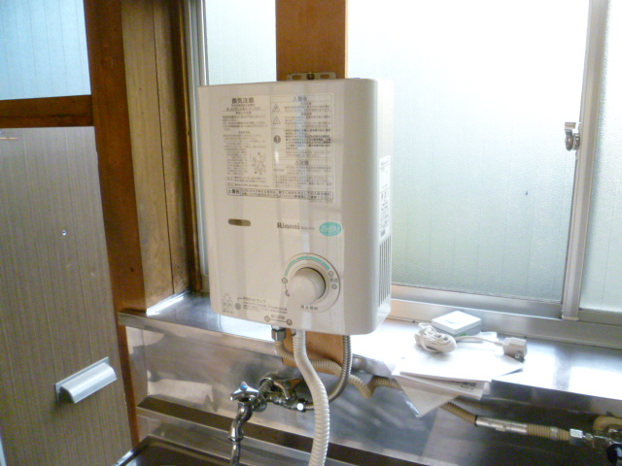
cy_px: 233
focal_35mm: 28
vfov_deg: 49.7
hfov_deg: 63.4
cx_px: 311
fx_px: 503
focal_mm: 5
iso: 800
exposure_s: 1/160
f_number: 2.8
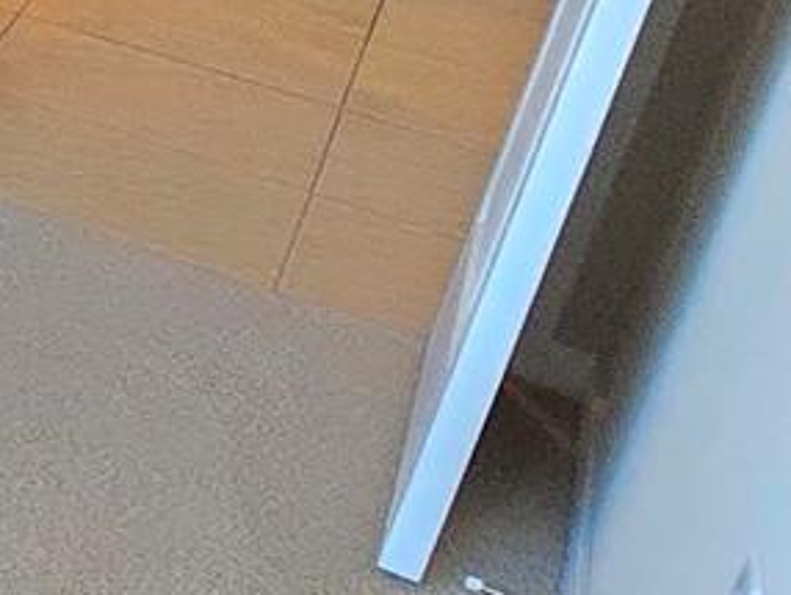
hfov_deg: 11.2
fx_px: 2127
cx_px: -1643
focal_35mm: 93
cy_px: -268
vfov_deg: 14.9
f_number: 2.2
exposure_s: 1/60
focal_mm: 2.2
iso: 640
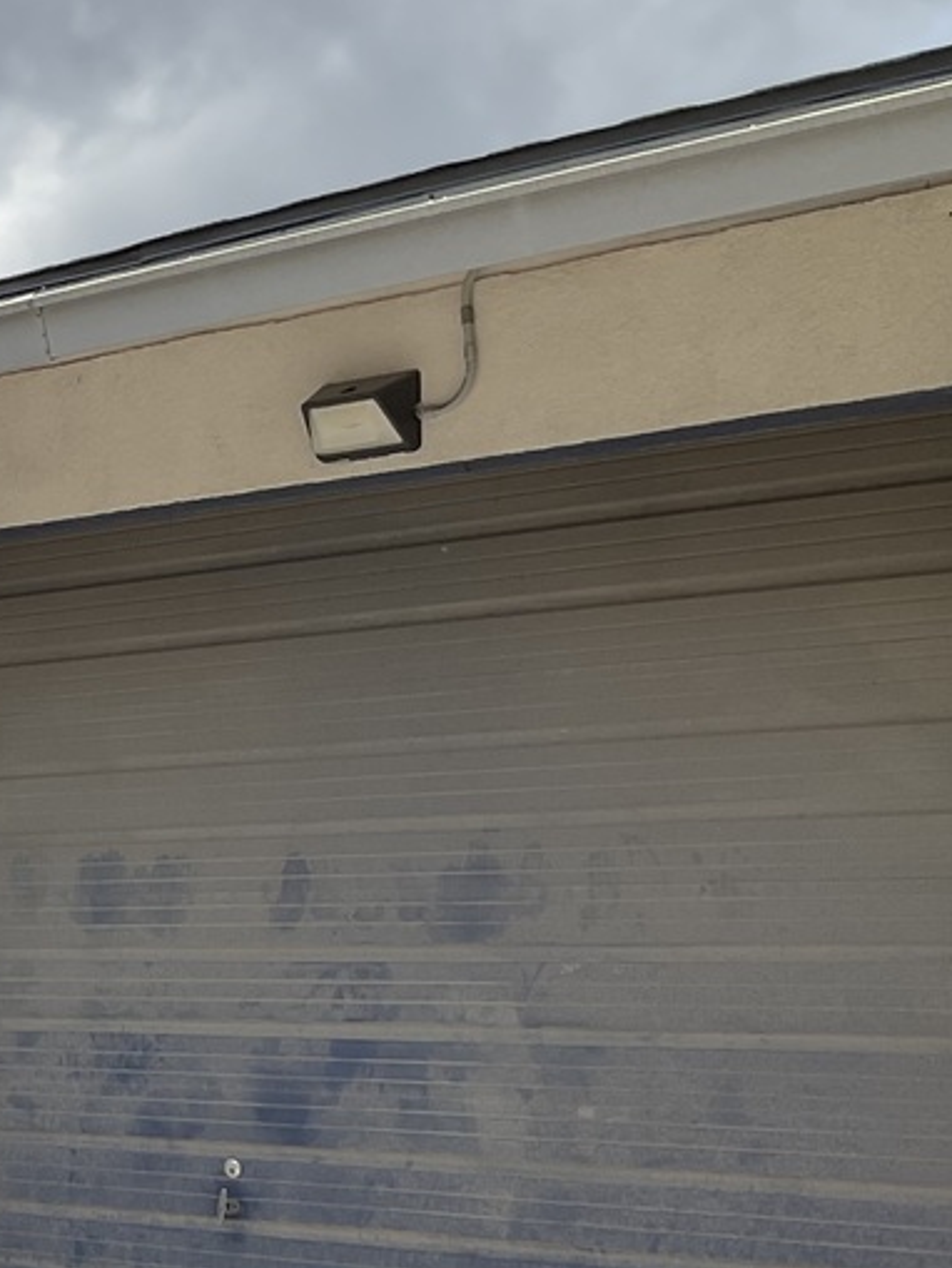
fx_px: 3006
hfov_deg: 16.4
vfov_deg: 23.7
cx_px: -476
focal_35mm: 82
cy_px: 862
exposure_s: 1/2320
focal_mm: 3
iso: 16
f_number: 1.8
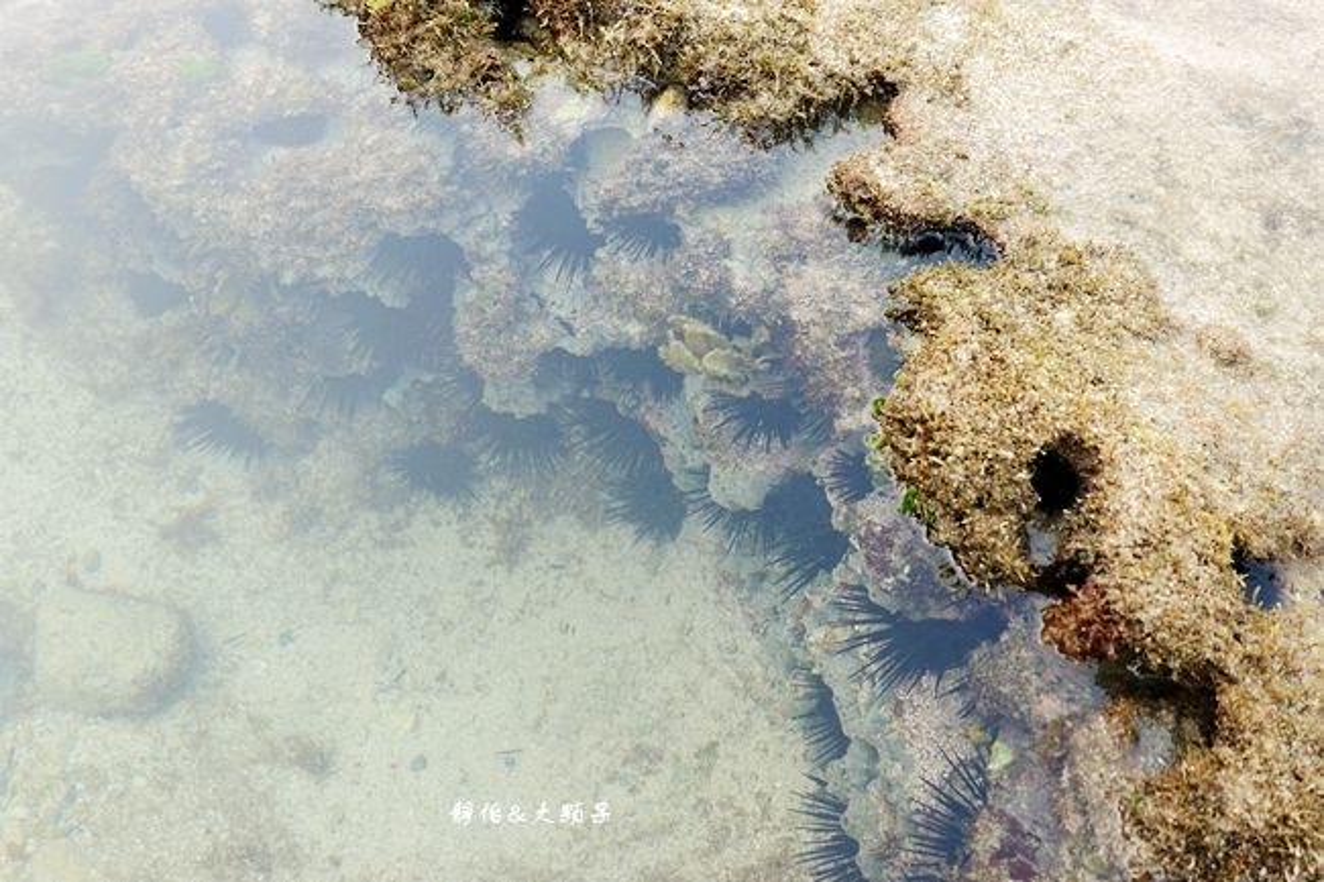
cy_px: 441
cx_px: 662
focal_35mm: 31
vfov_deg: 42.3
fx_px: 1140
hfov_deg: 60.3
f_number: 3.5
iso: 125
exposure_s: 1/160
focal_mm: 11.52
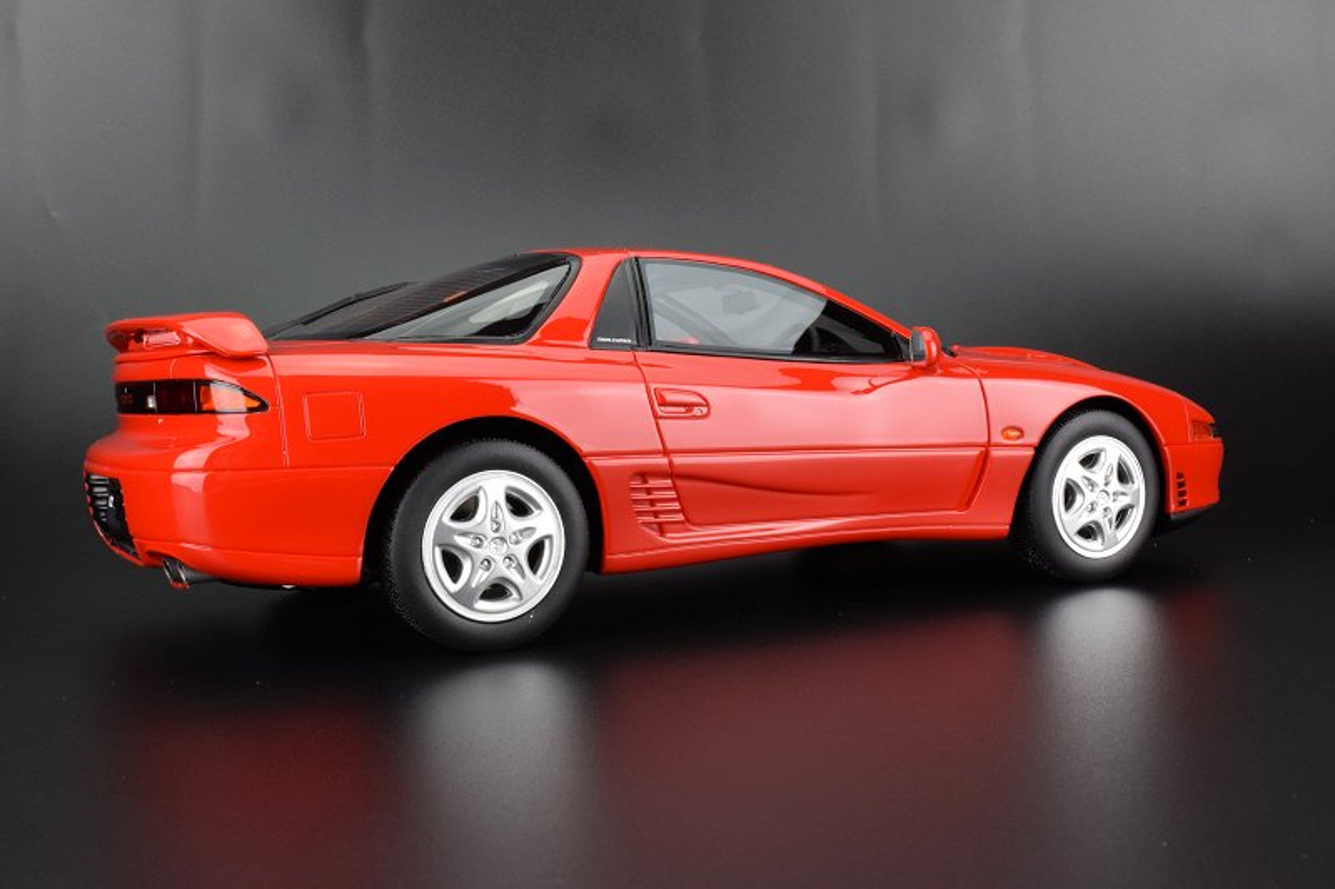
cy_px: 444
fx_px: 1613
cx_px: 668
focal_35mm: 44
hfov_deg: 45.0
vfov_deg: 30.8
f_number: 25
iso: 800
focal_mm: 29
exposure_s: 1/20
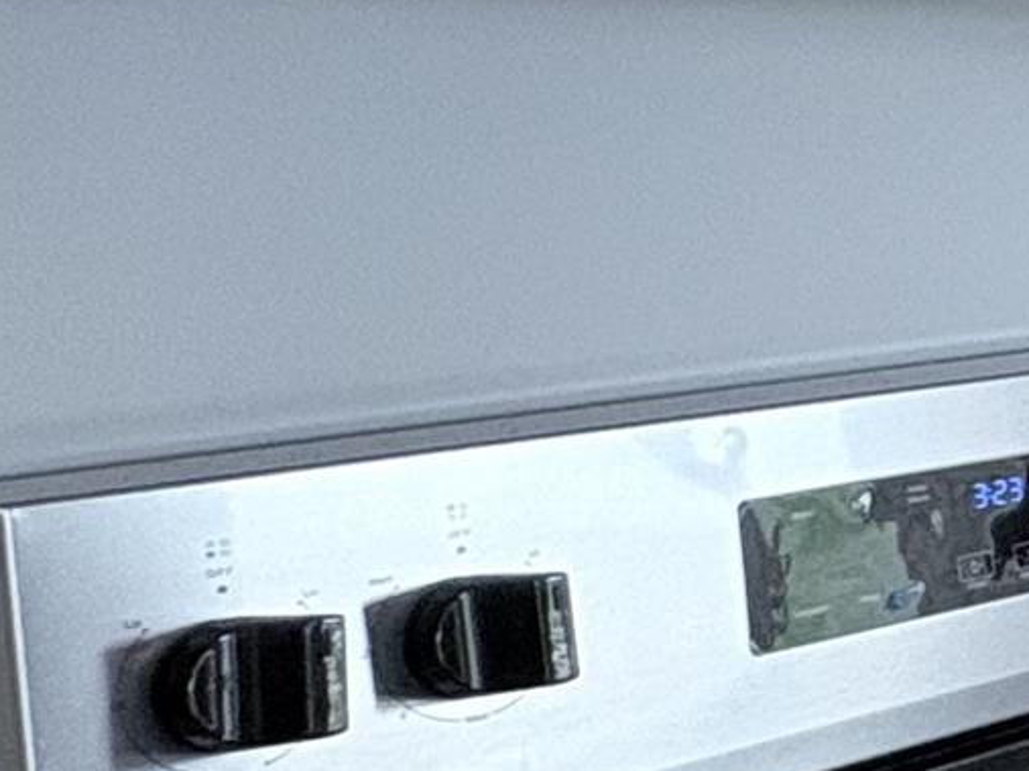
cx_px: 3073
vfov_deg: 17.2
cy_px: 108
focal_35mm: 85
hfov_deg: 11.6
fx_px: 2526
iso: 100
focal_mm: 2.22
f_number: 2.2
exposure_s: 1/120
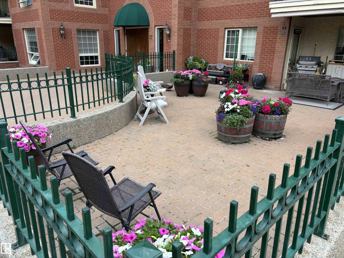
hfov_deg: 67.3
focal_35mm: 26
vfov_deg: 53.1
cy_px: 129
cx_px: 172
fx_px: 258
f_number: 1.6
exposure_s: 1/150
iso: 40
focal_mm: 5.96
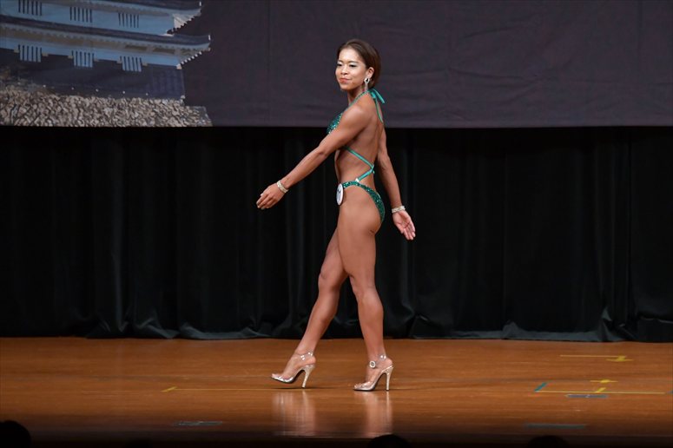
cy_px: 224
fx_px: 5045
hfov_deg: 7.6
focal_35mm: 270
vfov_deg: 5.1
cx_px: 336
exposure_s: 1/400
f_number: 5.6
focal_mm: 180
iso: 4000
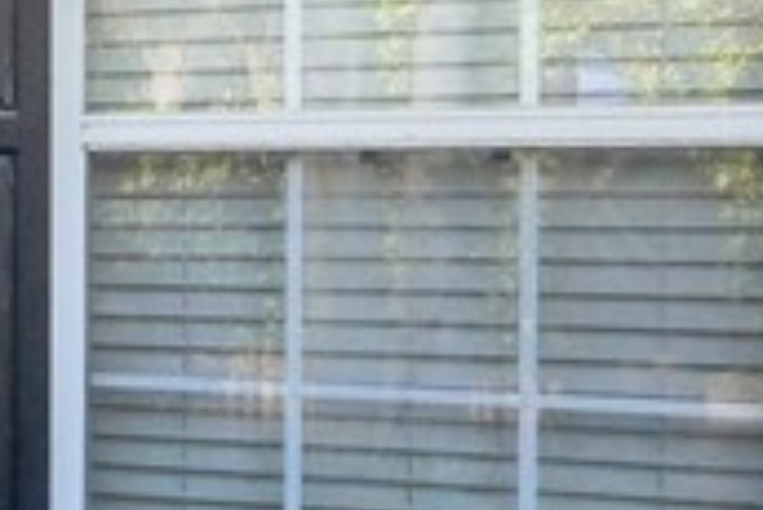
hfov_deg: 14.3
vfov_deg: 13.6
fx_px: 2142
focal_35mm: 101
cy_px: 171
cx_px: -1025
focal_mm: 16
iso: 320
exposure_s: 1/100
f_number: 9
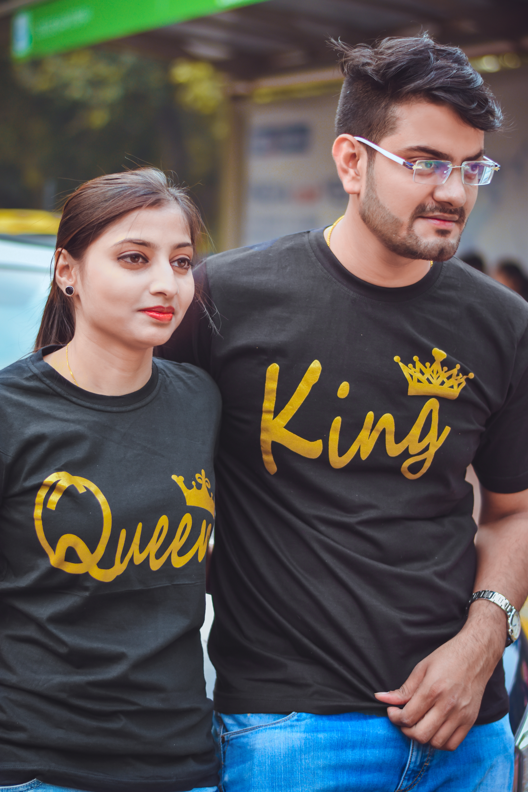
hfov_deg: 18.2
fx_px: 1650
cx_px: 264
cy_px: 396
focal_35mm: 75
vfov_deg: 27.0
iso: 200
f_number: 1.8
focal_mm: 50
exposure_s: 1/500
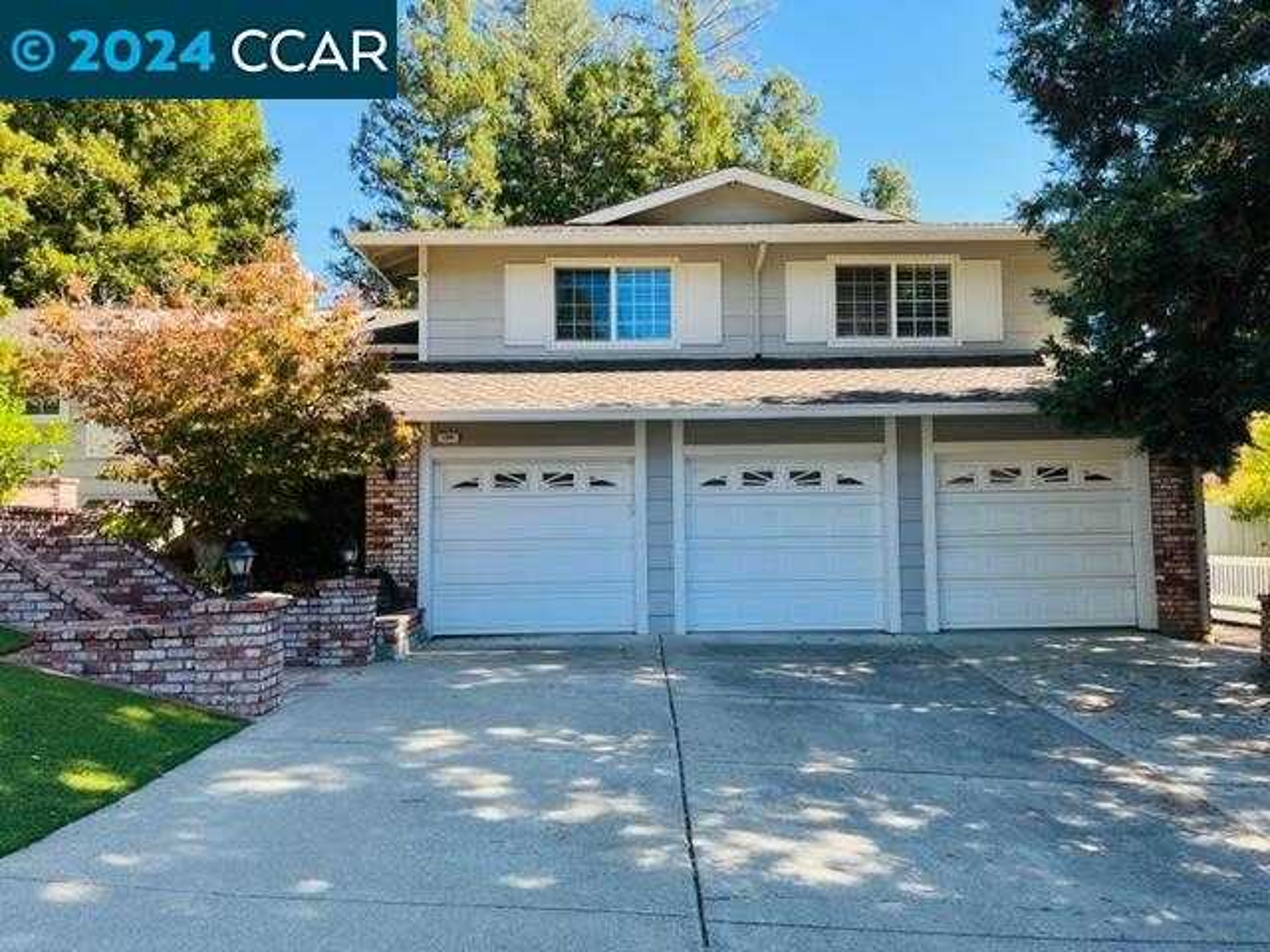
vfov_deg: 53.1
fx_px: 954
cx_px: 635
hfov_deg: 67.3
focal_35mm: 26
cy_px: 476
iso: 50
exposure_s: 1/493
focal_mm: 5.1
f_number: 1.6
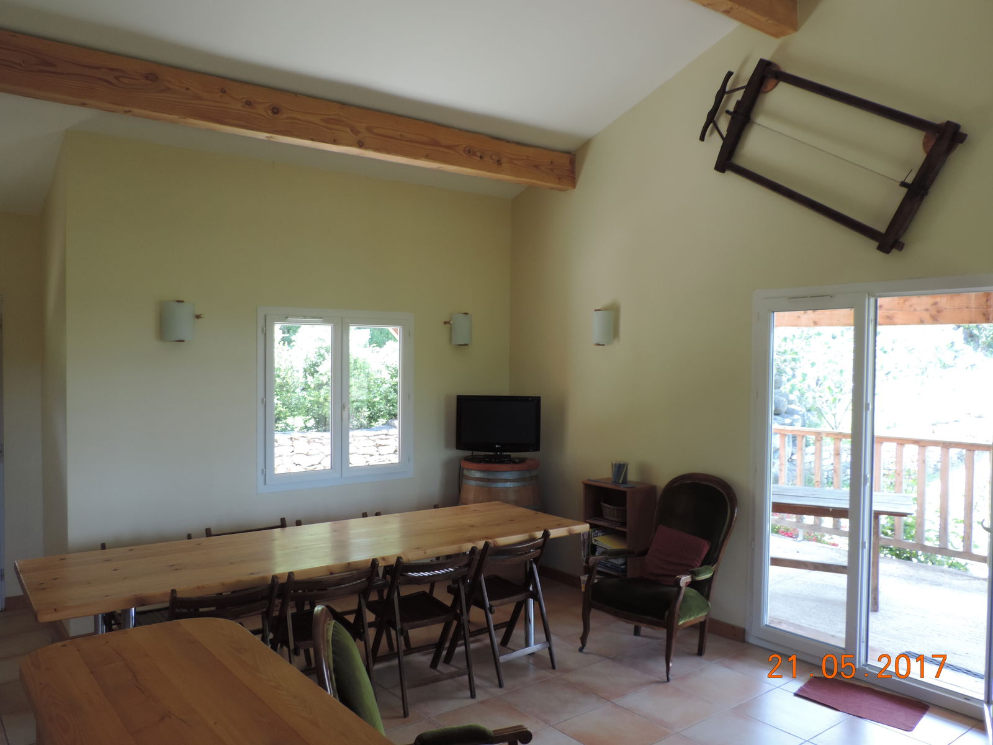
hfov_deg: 63.4
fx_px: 803
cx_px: 496
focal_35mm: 28
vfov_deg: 49.7
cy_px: 372
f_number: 3.1
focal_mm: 4.9
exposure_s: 1/30
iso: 125
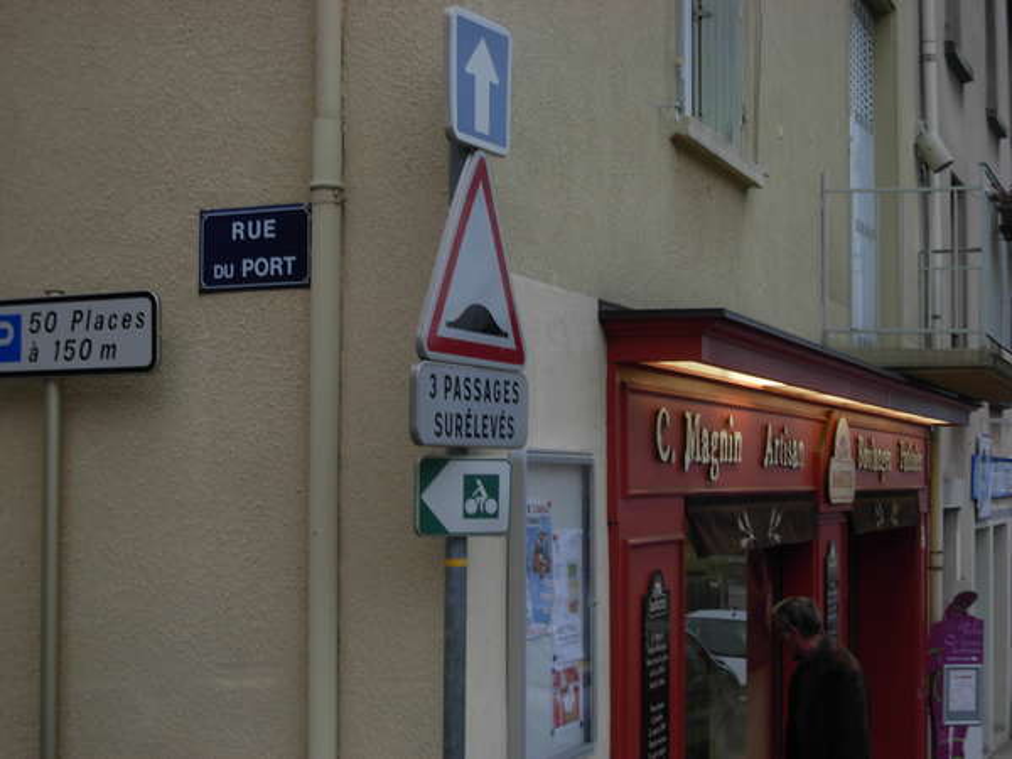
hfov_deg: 27.8
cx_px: 506
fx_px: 2046
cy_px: 380
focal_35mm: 70
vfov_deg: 21.0
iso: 79
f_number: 3.5
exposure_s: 1/69.7
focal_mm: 11.5
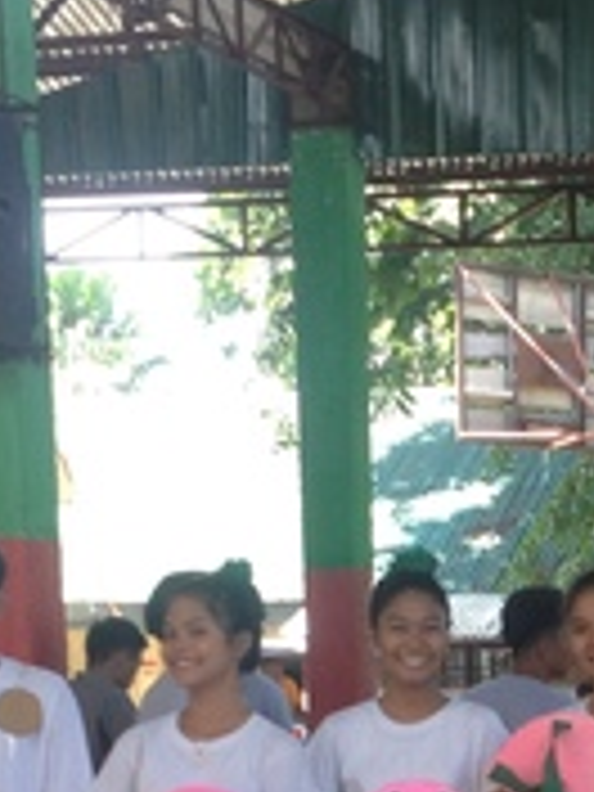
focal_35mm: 127
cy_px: 882
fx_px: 2906
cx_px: 680
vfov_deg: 15.1
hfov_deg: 11.5
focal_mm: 4.28
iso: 50
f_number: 2.4
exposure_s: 1/120
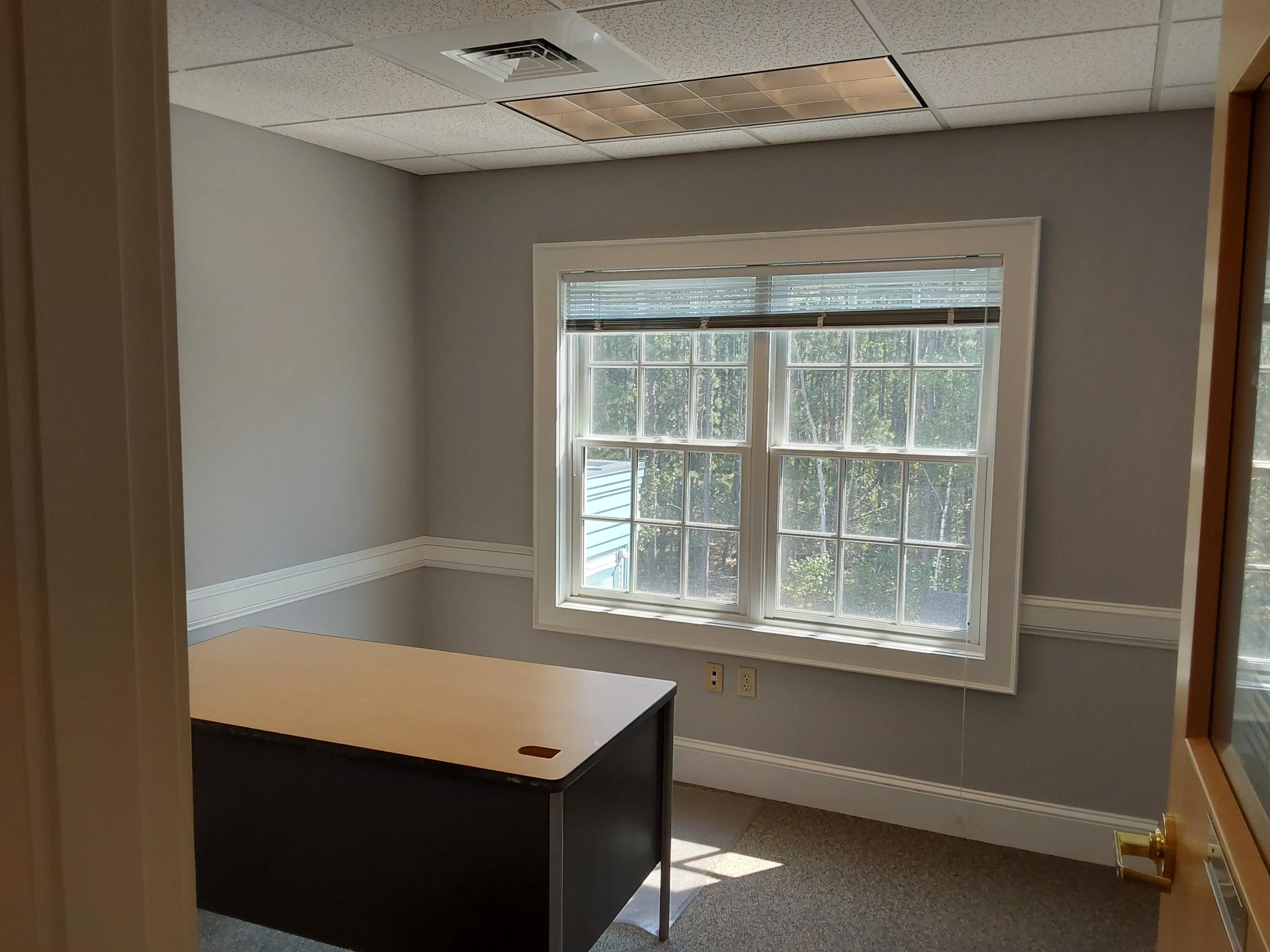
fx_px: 1027
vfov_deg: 49.7
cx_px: 635
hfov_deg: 63.4
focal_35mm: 28
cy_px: 476
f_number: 1.9
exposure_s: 1/147
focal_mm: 2.91
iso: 50
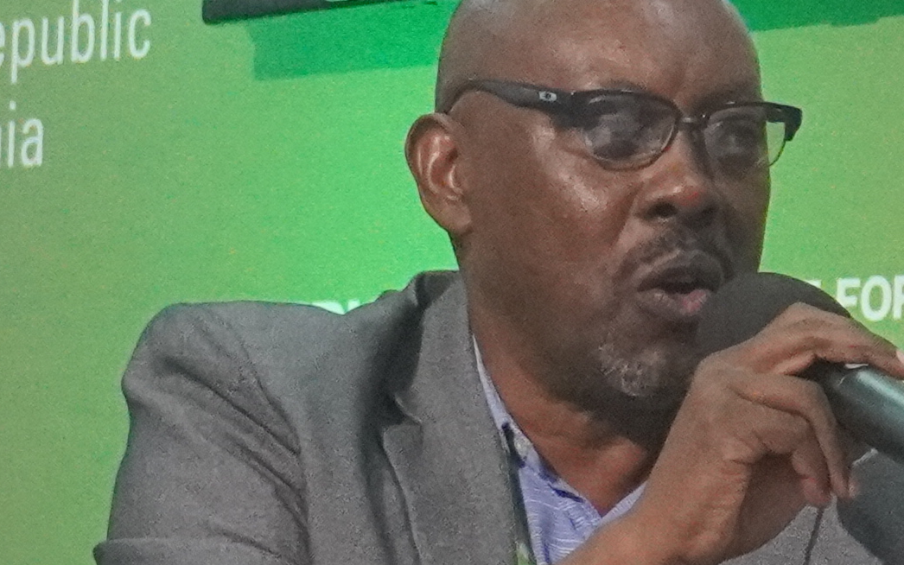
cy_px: 698
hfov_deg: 6.1
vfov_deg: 3.8
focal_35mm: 342
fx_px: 8425
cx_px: 1214
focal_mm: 39
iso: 6400
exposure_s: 1/160
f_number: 5.6
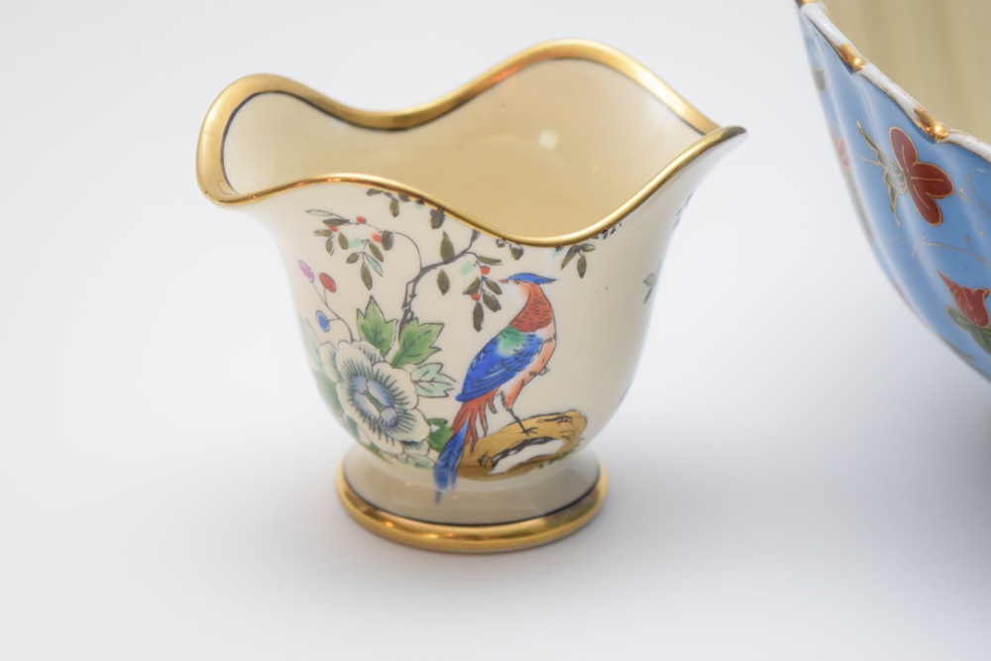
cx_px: 496
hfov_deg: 24.6
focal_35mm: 82
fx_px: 2271
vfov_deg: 16.6
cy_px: 330
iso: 800
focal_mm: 55
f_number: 5.6
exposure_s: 1/80
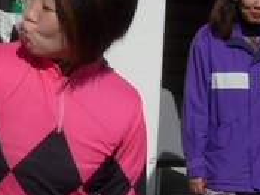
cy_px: 80
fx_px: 1156
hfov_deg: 12.7
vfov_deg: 9.6
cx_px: -7
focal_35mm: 154
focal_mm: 7.2
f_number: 8
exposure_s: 1/640
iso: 100
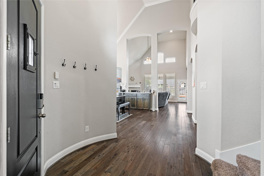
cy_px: 88
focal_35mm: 16
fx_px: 117
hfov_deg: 96.7
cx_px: 132
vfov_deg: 73.7
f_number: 9
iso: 200
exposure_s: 1/2
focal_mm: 16
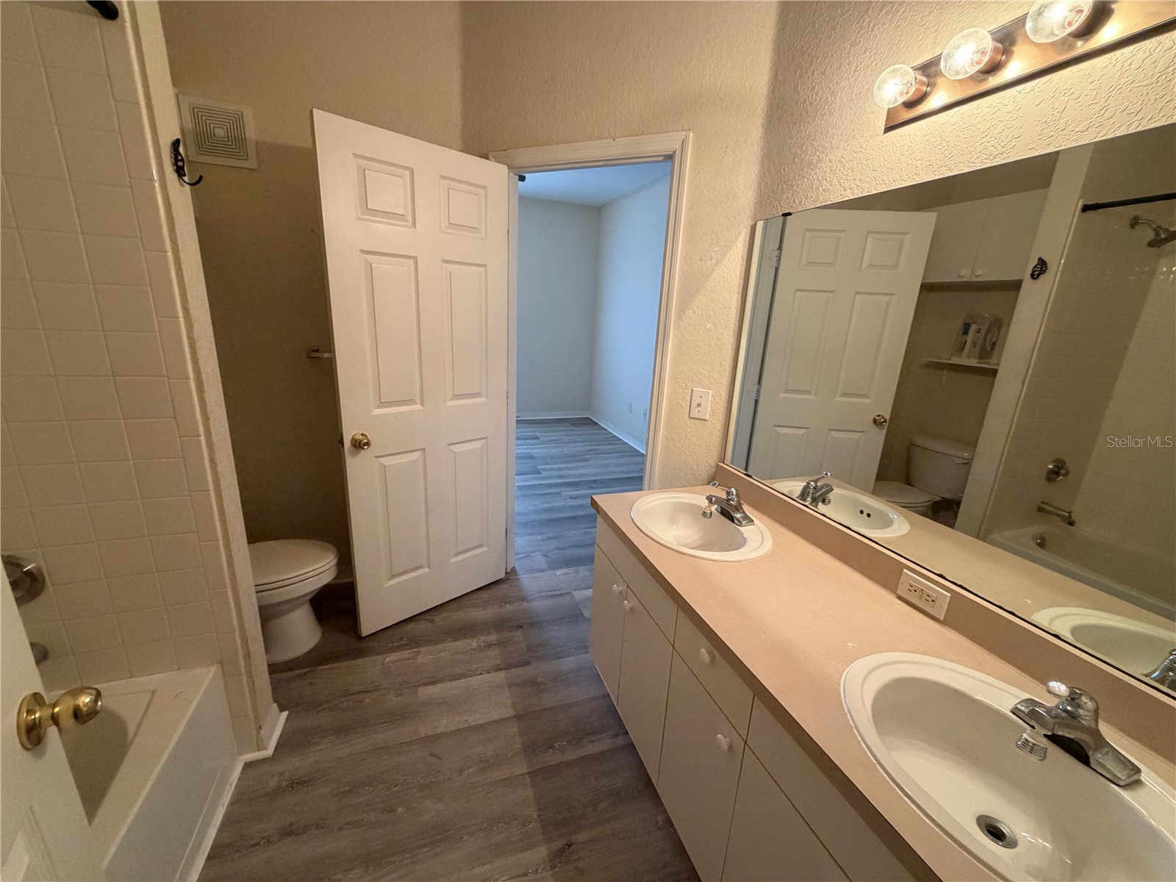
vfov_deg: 85.7
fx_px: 476
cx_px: 588
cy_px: 441
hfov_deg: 102.1
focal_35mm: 14
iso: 320
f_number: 2.2
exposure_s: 1/60
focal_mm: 2.22
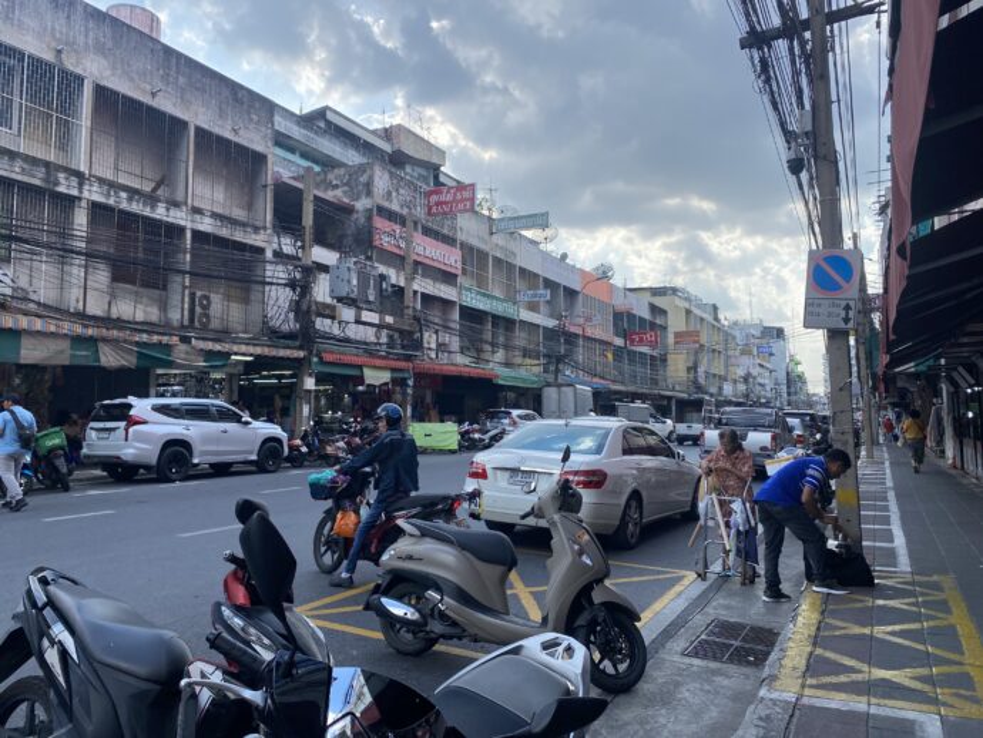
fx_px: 739
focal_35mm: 26
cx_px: 492
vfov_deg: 53.1
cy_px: 369
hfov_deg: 67.3
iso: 32
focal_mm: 4.25
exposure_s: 1/1182
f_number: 1.8
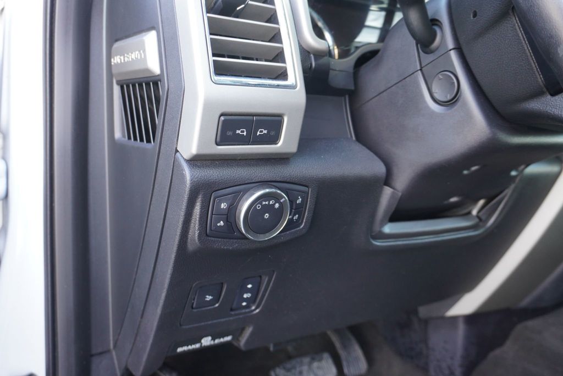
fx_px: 493
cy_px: 188
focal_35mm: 32
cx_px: 282
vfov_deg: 41.8
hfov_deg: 59.5
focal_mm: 21
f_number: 4
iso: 640
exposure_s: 1/60
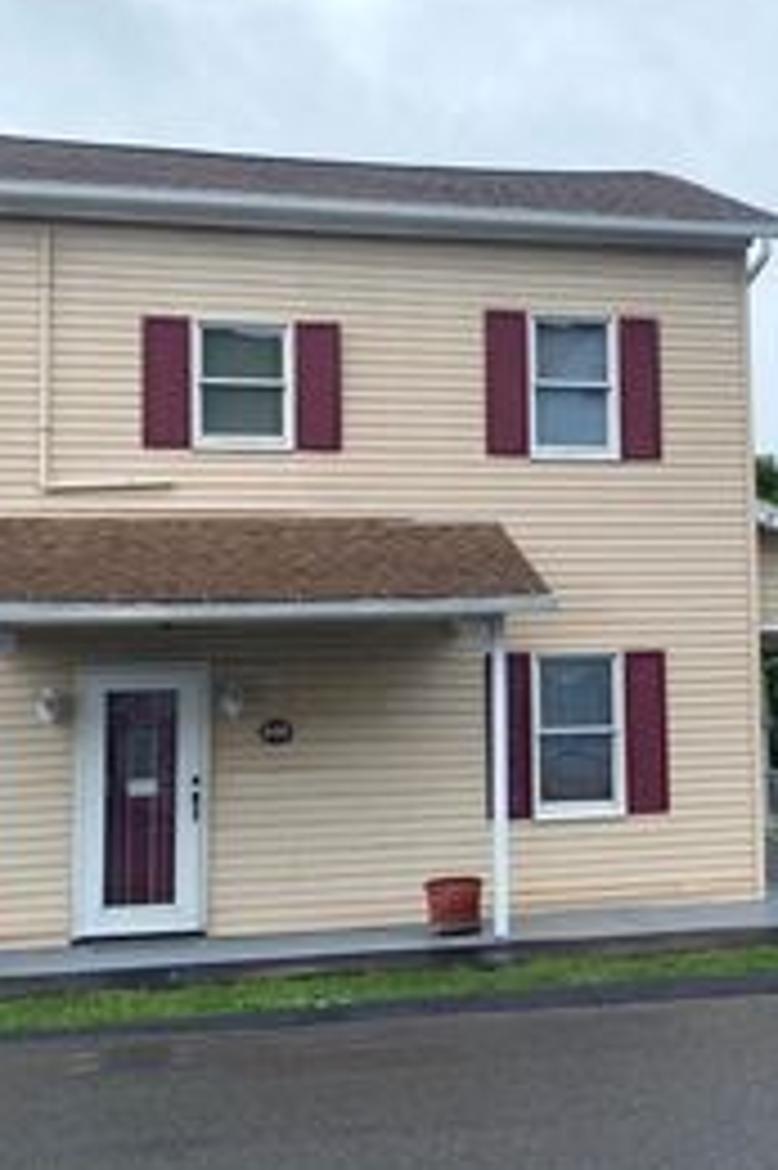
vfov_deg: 38.1
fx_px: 1688
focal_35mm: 52
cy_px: 488
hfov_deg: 25.7
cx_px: 576
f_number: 1.8
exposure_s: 1/644
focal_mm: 4.25
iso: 32
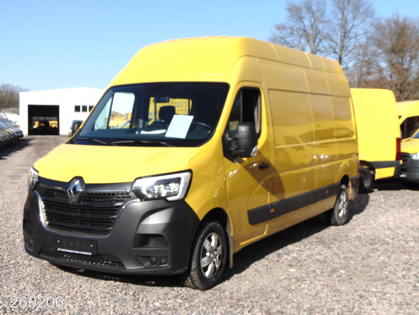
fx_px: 605
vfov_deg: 29.1
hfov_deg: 38.2
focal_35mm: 50
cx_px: 210
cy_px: 158
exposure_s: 1/200
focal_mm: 9
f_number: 9
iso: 80
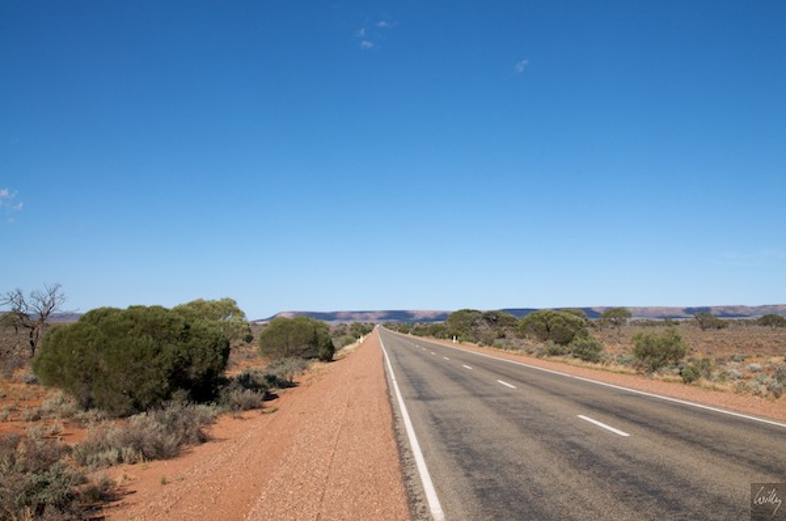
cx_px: 393
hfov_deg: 53.2
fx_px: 785
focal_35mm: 36
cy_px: 260
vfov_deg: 36.8
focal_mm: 24
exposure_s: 1/500
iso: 320
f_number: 11
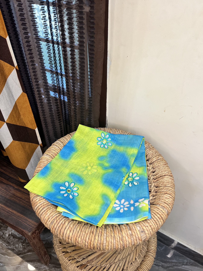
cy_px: 136
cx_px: 102
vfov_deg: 67.3
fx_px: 203
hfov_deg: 53.1
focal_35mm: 26
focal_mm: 5.7
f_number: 1.5
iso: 125
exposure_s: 1/100
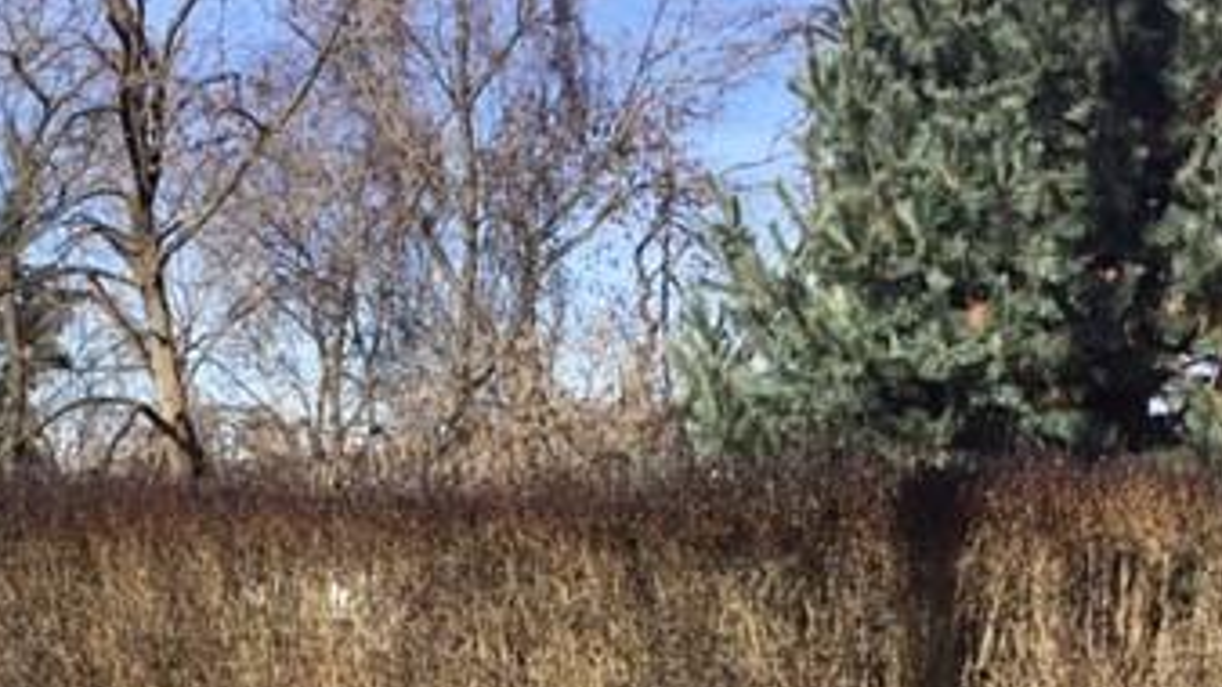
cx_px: 260
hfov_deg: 32.0
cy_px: 745
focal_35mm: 64
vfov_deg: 18.2
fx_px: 2073
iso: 25
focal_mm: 3.3
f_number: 2.4
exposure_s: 1/806
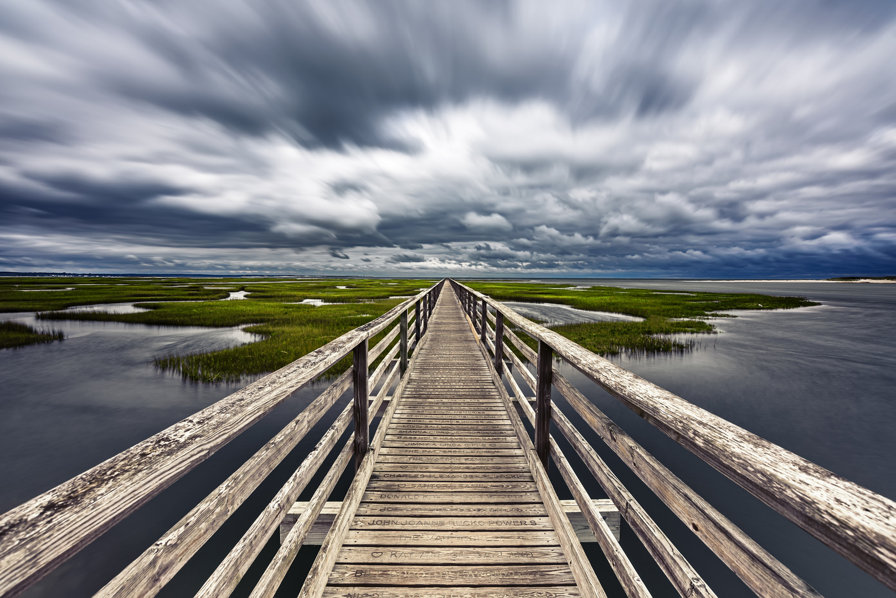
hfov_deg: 90.0
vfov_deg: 67.4
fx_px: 448
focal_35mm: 18
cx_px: 448
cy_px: 299
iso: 100
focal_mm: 18
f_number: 8
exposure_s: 20
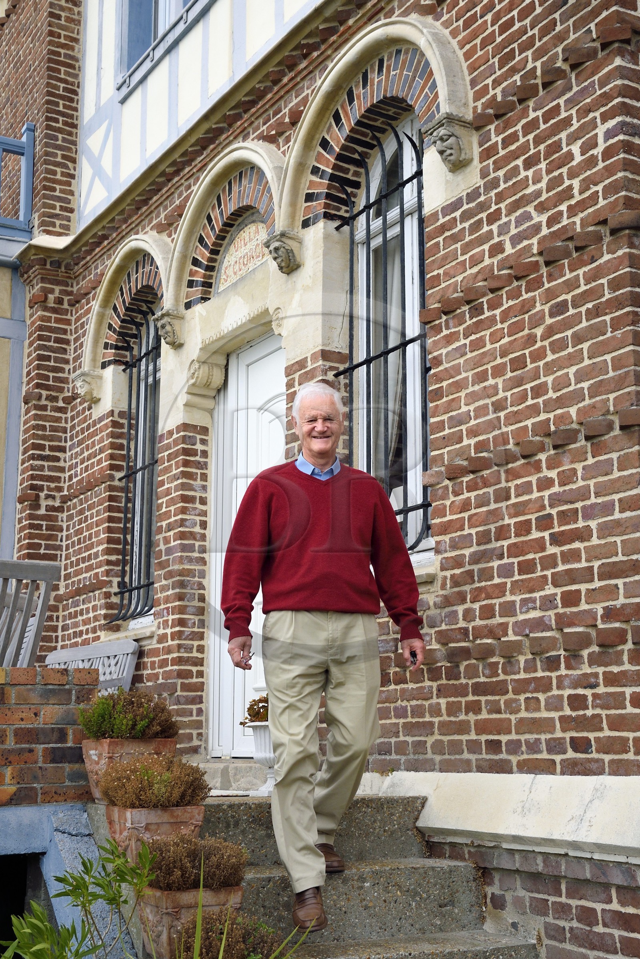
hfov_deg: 29.9
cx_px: 320
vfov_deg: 43.6
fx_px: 1200
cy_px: 480
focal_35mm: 45
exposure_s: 1/400
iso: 800
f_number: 8
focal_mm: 45
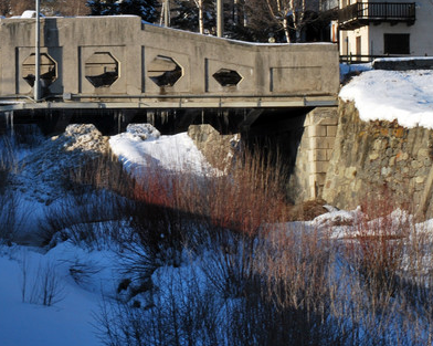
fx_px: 2139
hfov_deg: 11.5
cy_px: 59
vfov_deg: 9.2
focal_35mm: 167
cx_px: 74
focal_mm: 58
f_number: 16
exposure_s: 1/80
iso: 200
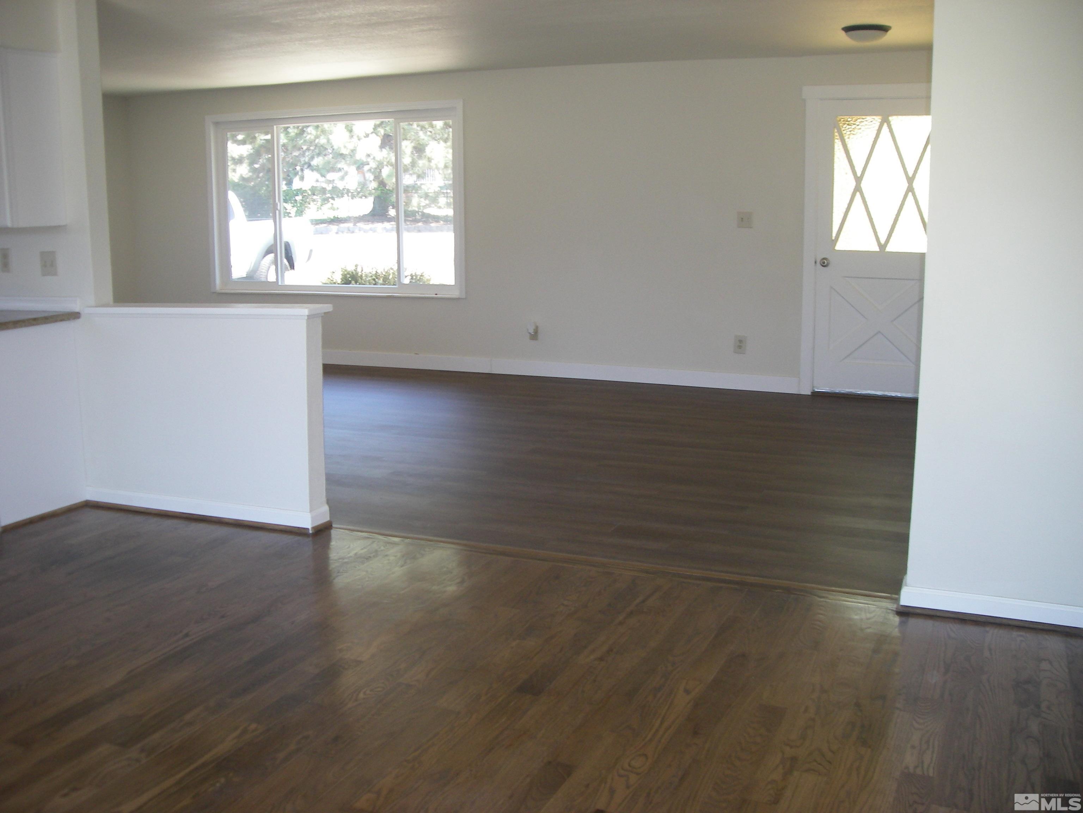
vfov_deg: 37.7
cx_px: 542
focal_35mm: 38
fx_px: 1189
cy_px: 406
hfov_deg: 49.0
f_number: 2.7
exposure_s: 1/50
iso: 100
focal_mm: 6.2
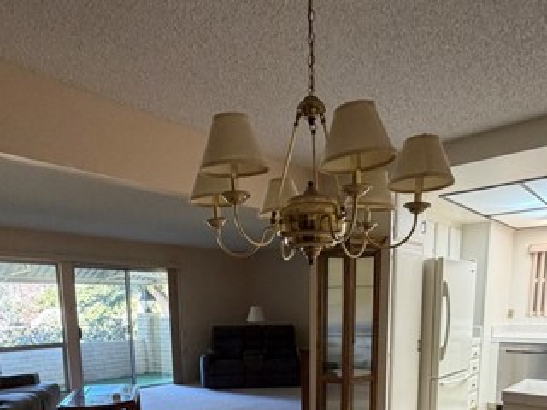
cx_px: 274
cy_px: 384
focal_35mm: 28
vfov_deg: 44.3
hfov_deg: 63.4
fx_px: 442
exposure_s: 1/60
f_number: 2.2
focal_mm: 2.22
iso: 250
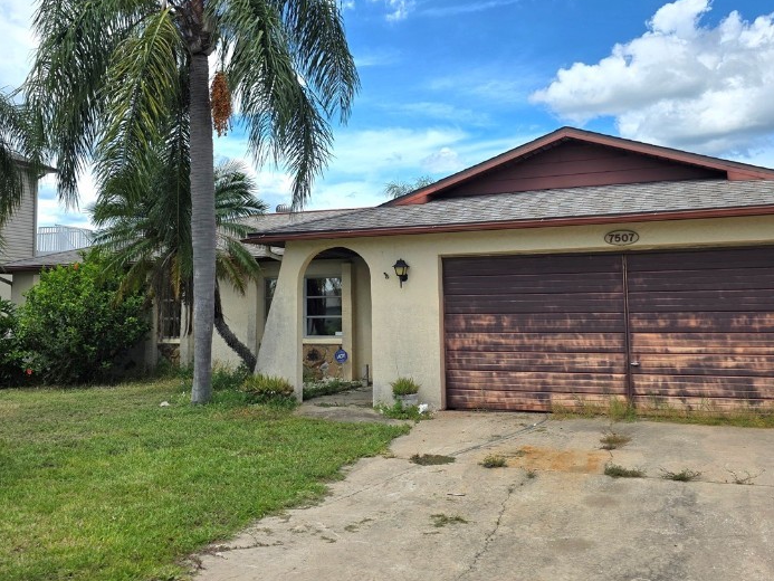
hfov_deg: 53.9
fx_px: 760
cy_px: 242
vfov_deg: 41.7
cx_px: 355
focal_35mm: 34
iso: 80
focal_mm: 6.3
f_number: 1.7
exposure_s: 1/10000
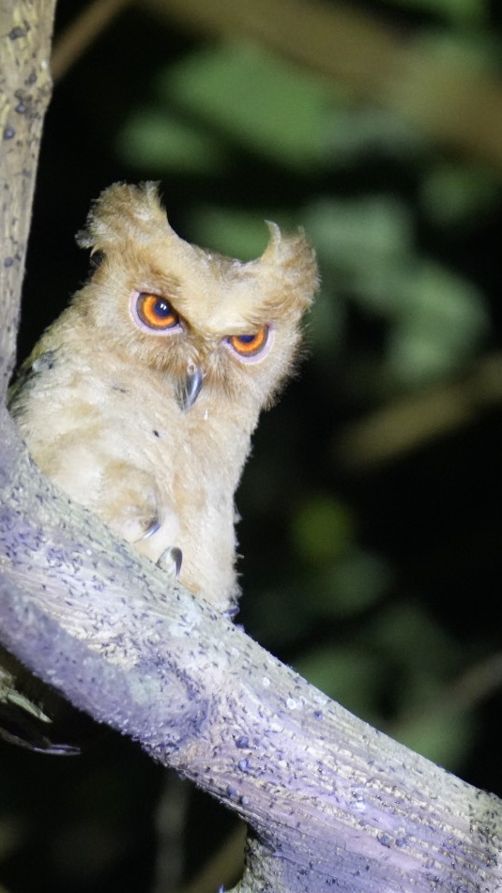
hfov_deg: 1.3
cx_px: 113
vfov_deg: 2.3
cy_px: 413
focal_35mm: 929
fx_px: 21979
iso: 6400
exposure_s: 1/10
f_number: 6.3
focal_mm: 347
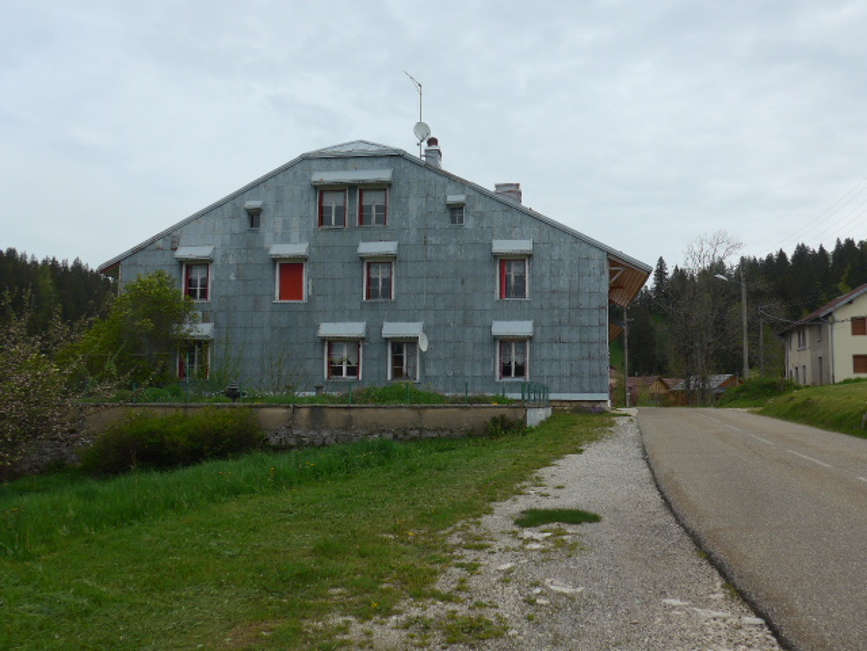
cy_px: 326
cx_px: 434
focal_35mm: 31
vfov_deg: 45.4
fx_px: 776
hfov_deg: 58.4
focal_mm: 6.5
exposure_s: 1/1600
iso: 80
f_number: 2.8
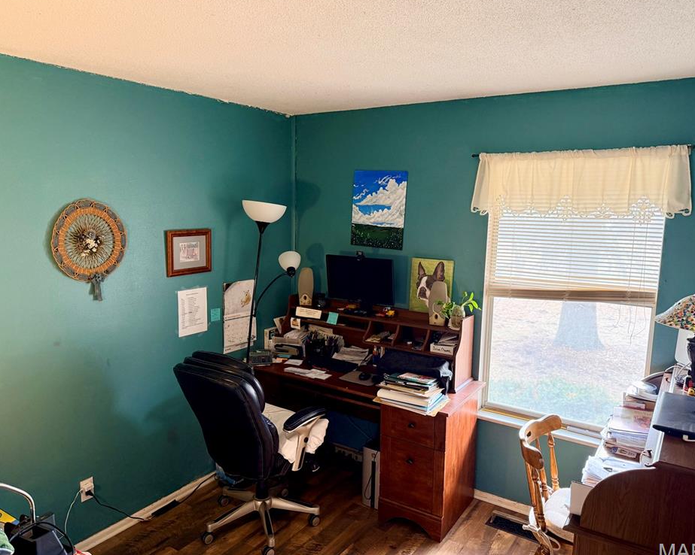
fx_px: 535
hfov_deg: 66.0
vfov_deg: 54.9
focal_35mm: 26
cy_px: 279
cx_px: 349
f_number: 1.78
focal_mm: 6.76
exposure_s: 1/60
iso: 200
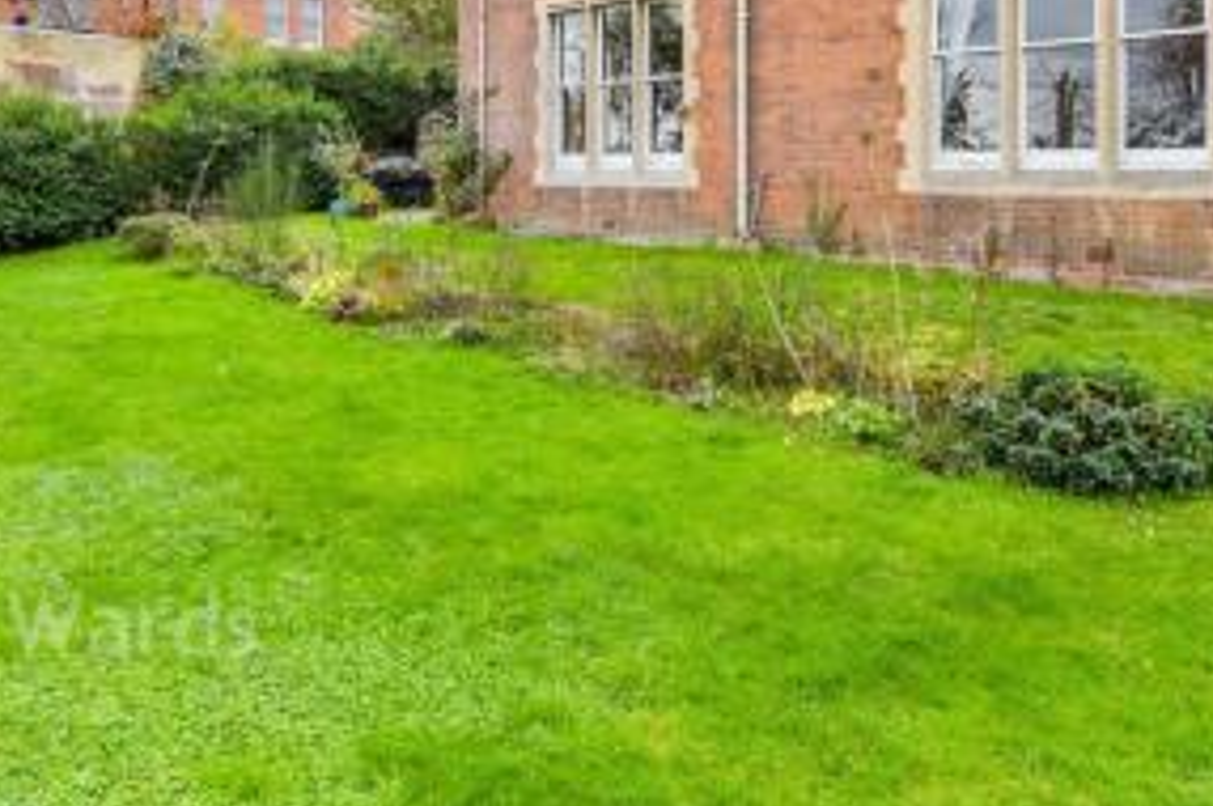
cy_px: 163
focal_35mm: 25
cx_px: 573
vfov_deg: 48.4
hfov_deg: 71.5
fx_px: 841
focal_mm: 10
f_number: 6.3
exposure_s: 1/60
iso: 160
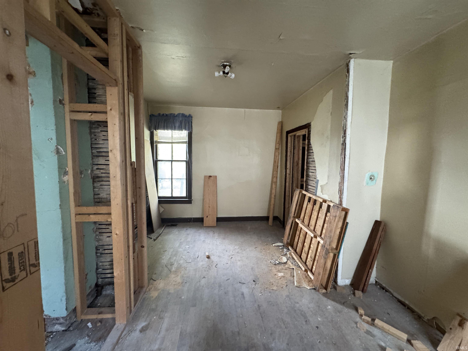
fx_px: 189
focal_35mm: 14
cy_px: 176
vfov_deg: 85.7
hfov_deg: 102.1
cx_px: 234
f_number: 2.2
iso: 800
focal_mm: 2.22
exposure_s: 1/60
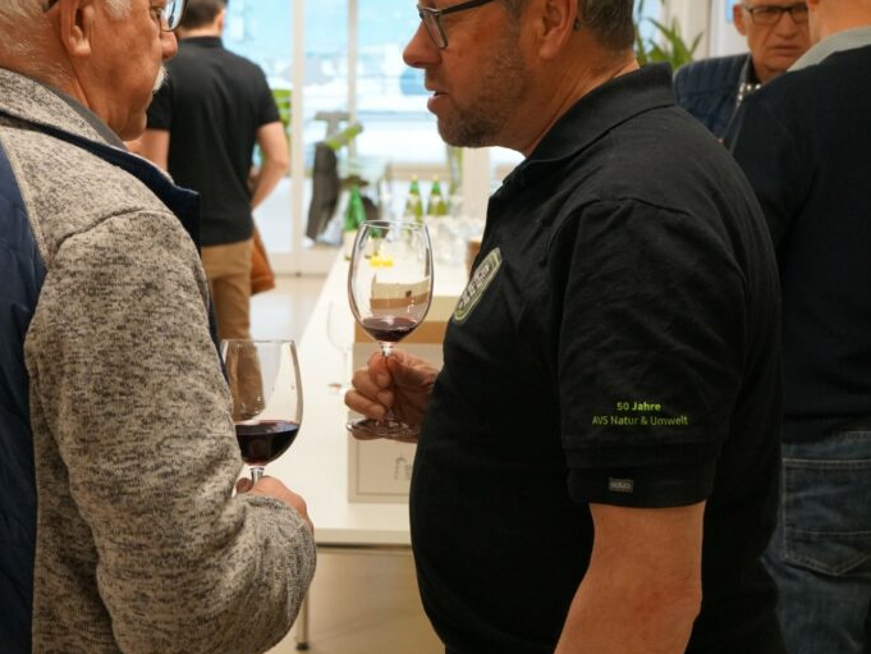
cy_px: 267
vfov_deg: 22.6
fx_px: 1636
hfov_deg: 29.8
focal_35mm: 65
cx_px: 377
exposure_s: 1/160
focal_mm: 30
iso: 3200
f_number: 4.5
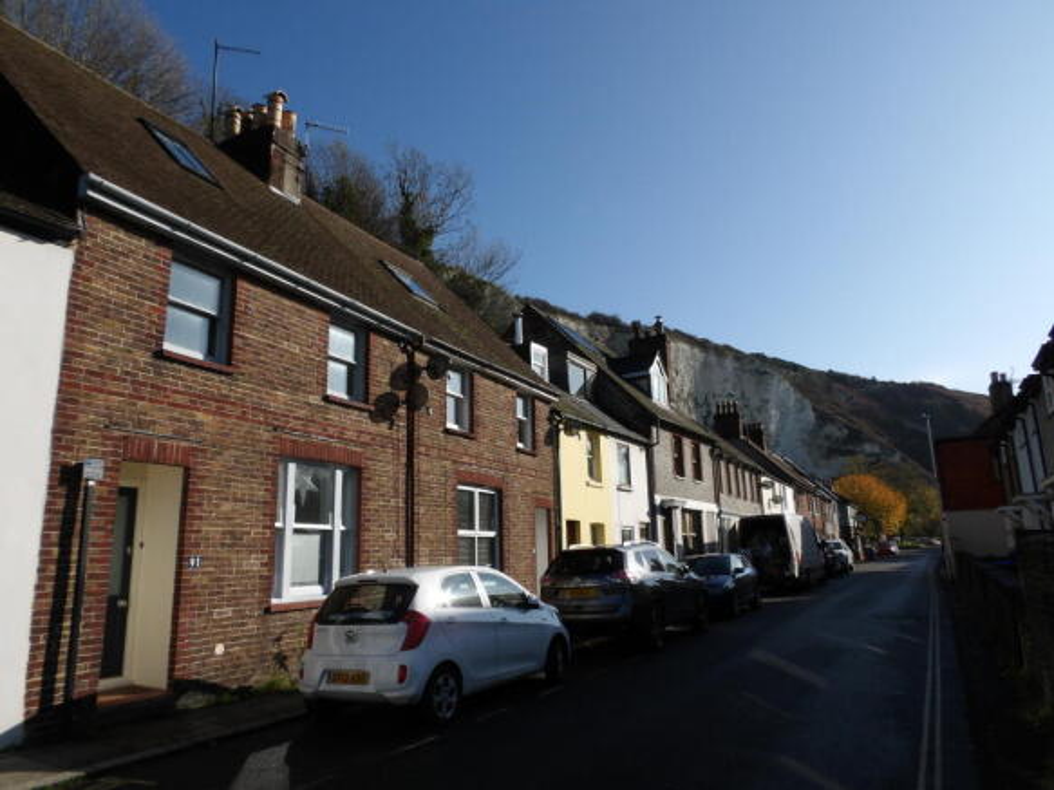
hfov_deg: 71.6
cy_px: 395
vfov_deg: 56.8
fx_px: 731
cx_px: 527
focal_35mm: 24
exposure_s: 1/719
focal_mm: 4.3
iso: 100
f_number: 4.1
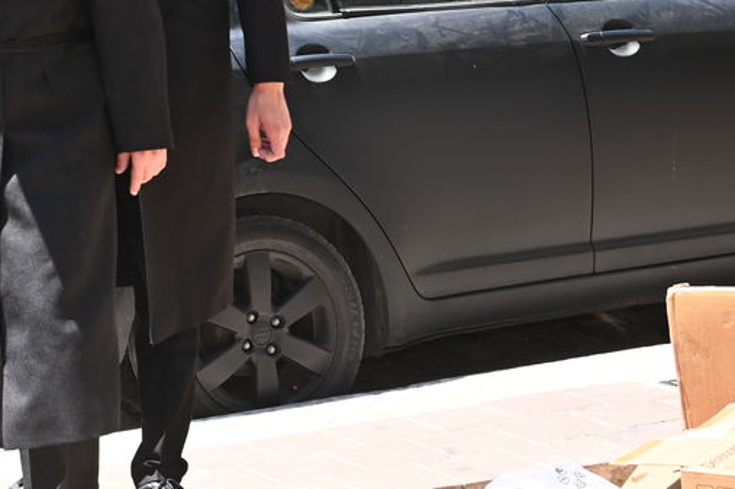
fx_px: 2142
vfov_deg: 12.9
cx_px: -254
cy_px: 1
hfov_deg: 18.0
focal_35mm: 105
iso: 400
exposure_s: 1/200
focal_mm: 38
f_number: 10
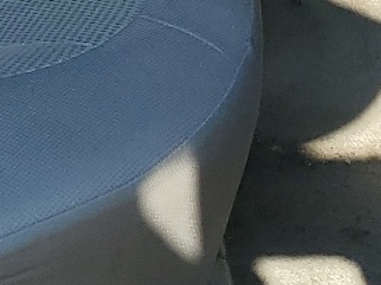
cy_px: -391
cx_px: -220
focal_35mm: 152
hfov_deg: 12.3
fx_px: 1672
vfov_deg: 8.9
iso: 50
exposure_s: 1/1111
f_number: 1.5
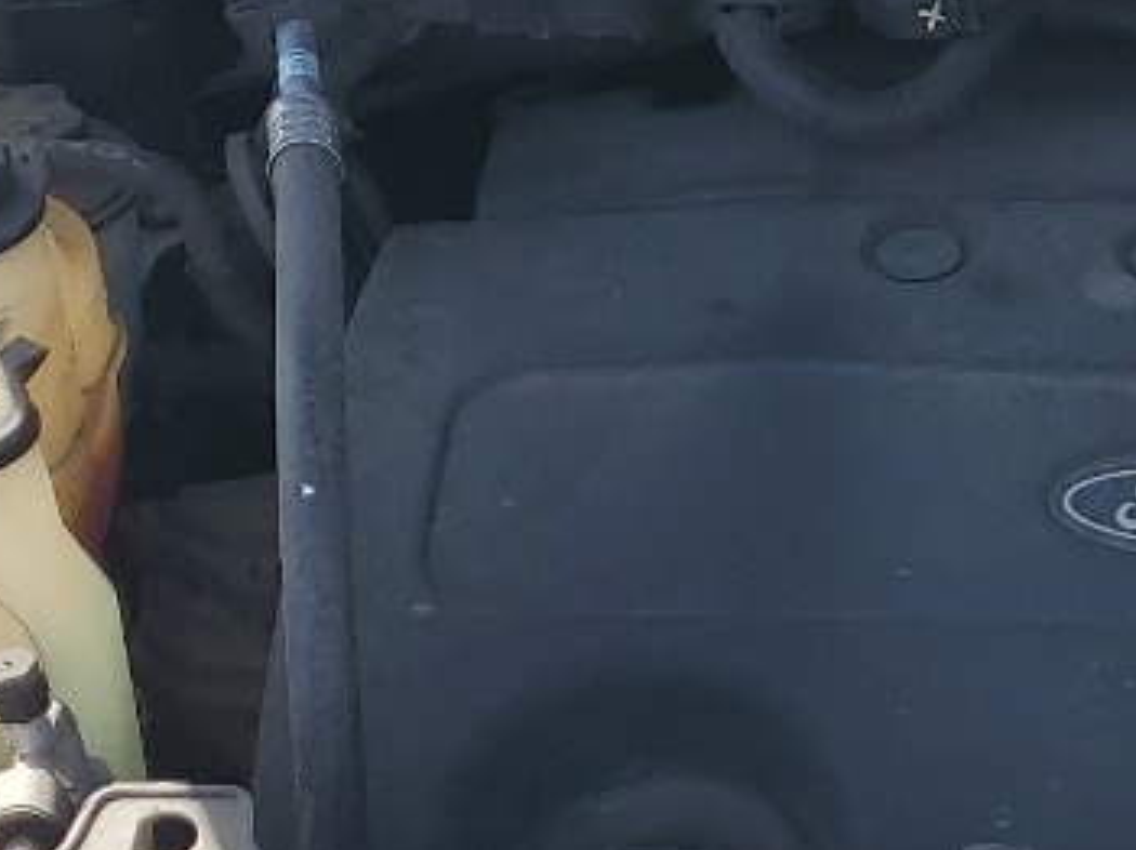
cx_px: 1457
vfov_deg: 12.4
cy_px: 506
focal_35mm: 119
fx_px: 3903
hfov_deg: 15.8
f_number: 1.5
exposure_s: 1/1250
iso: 50
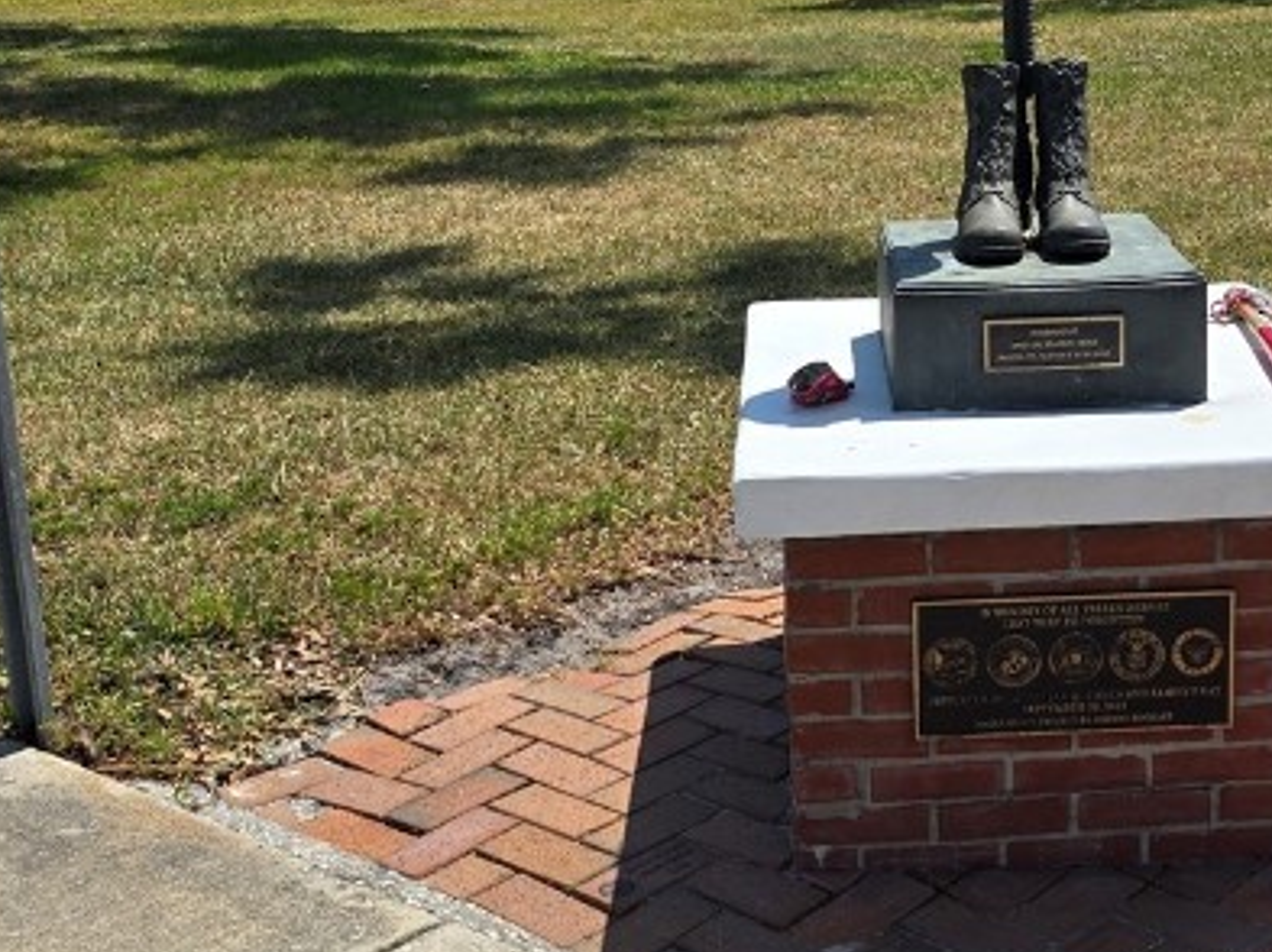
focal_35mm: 60
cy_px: 405
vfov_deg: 24.4
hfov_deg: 31.6
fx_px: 2203
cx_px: 961
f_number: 1.7
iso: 12
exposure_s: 1/1084
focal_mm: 6.3
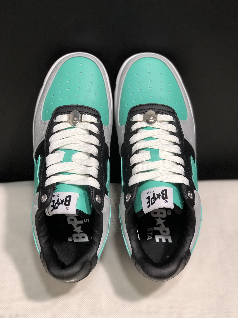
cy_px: 159
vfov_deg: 33.8
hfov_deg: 25.7
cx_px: 119
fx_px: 523
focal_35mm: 57
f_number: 2.8
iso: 100
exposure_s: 1/30
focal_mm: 6.6
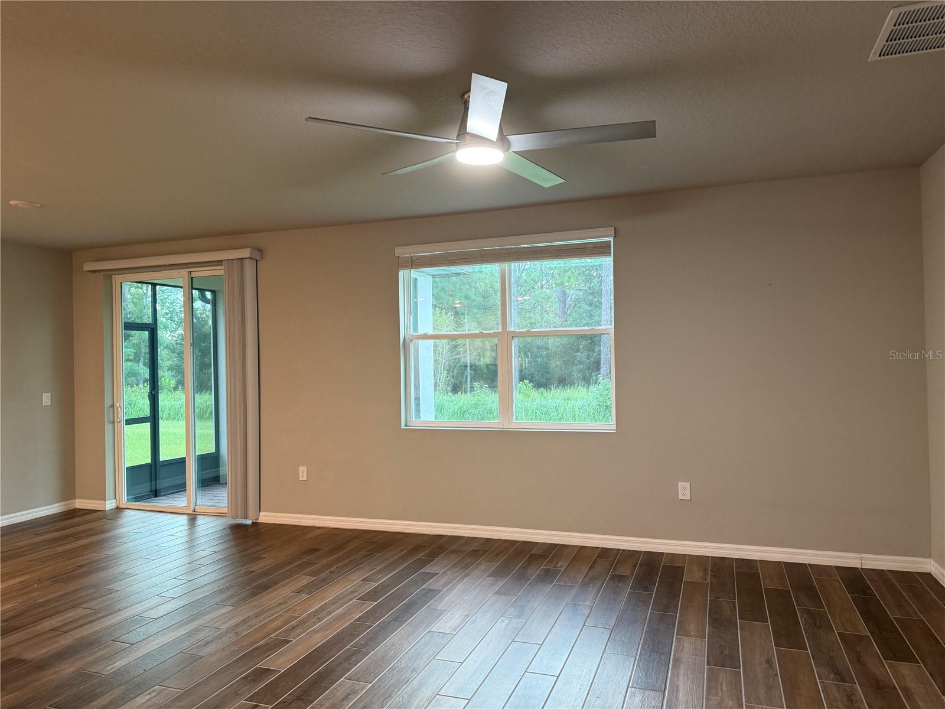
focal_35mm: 24
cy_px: 354
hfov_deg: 71.6
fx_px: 655
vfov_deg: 56.8
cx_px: 472
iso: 200
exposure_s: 1/60
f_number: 1.78
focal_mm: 6.76
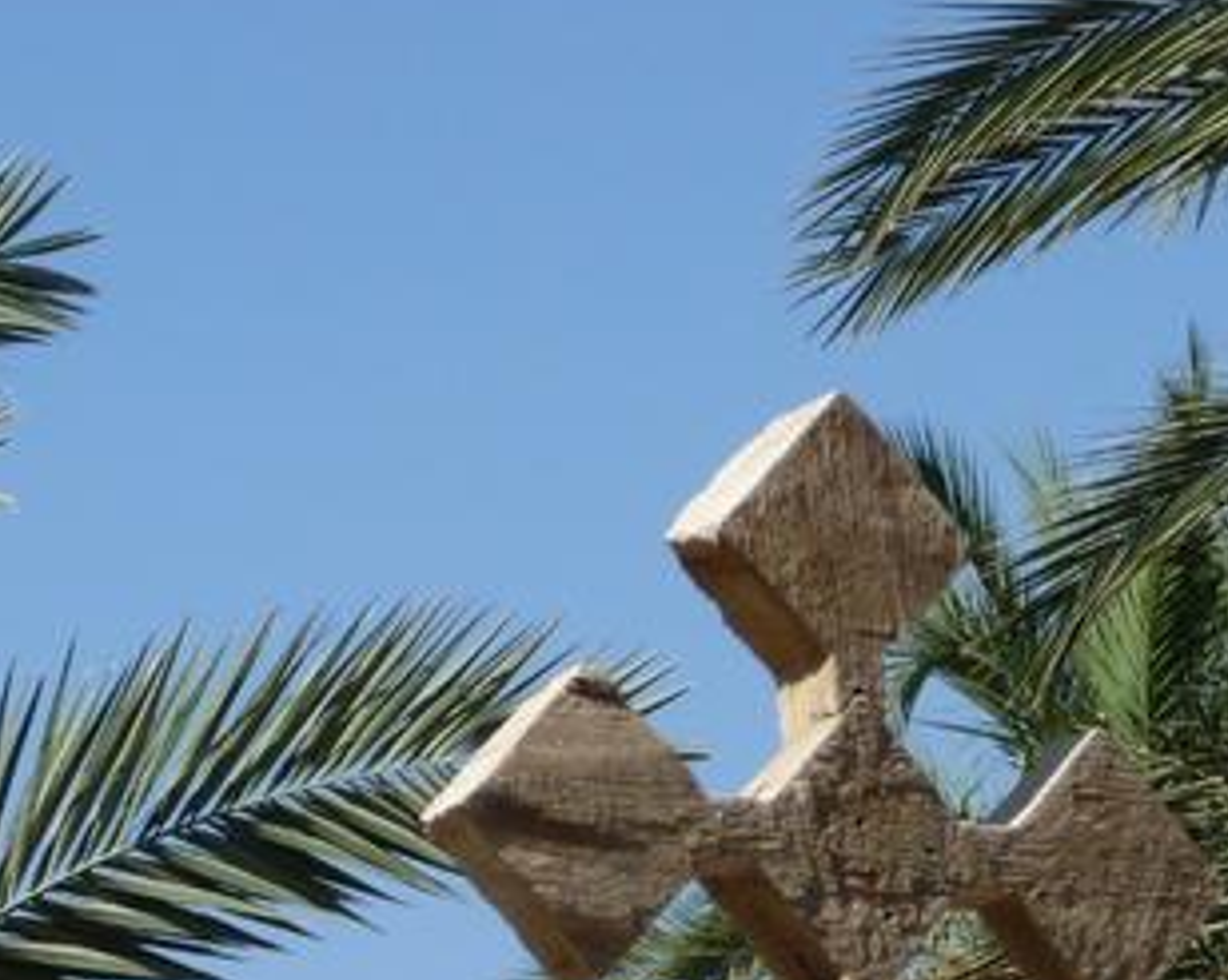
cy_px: 992
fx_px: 7736
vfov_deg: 7.2
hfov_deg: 9.1
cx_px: 299
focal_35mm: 213
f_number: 4.7
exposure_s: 1/640
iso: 100
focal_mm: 16.3
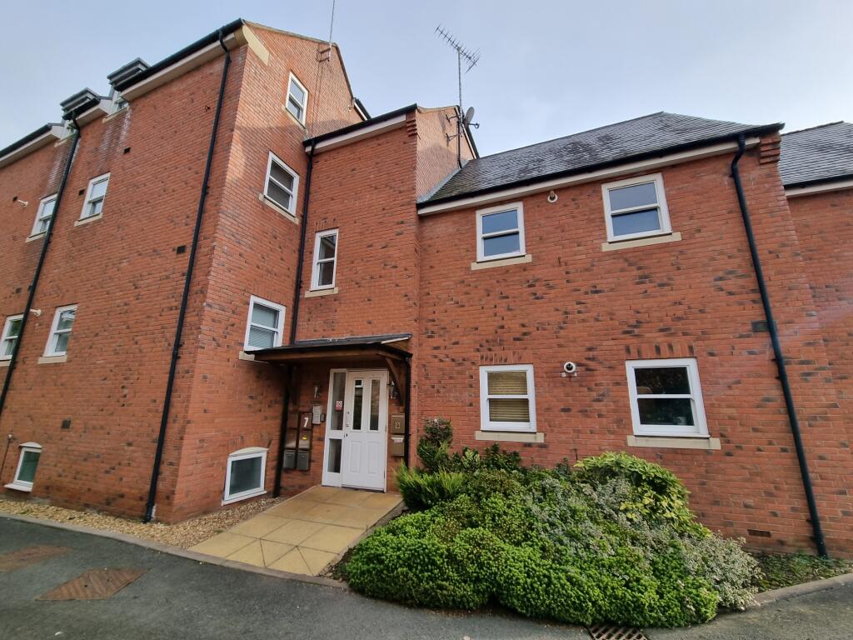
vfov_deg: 89.9
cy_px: 320
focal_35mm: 13
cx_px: 426
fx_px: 320
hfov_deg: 106.2
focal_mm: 2.2
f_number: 2.2
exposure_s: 1/792
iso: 50
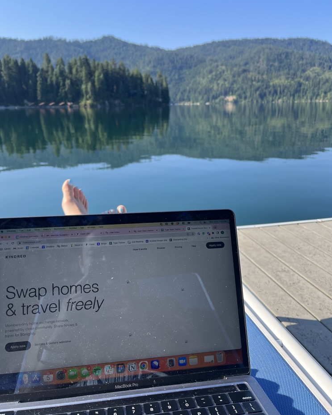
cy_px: 211
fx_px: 344
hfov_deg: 51.5
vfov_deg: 62.2
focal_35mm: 28
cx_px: 164
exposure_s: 1/1106
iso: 50
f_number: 1.6
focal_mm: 5.1
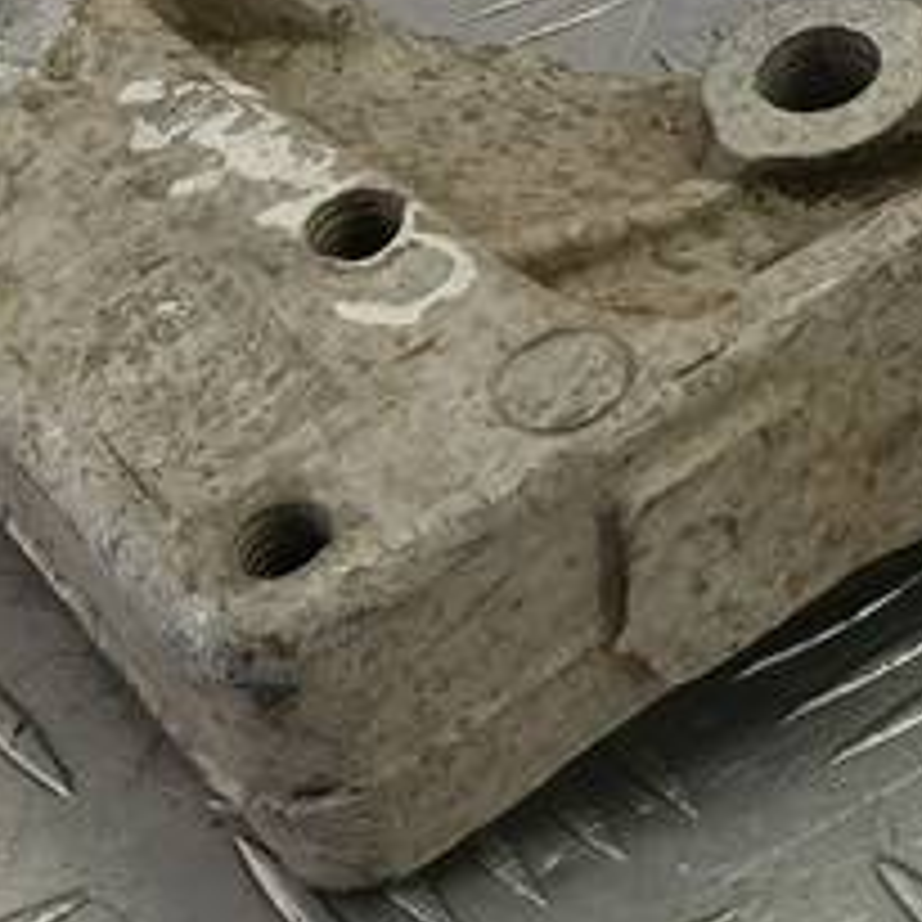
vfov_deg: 14.3
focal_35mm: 119
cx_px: 1601
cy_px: -144
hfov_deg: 13.3
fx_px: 3586
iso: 87
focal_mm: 4.11
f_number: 1.6
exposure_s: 1/50
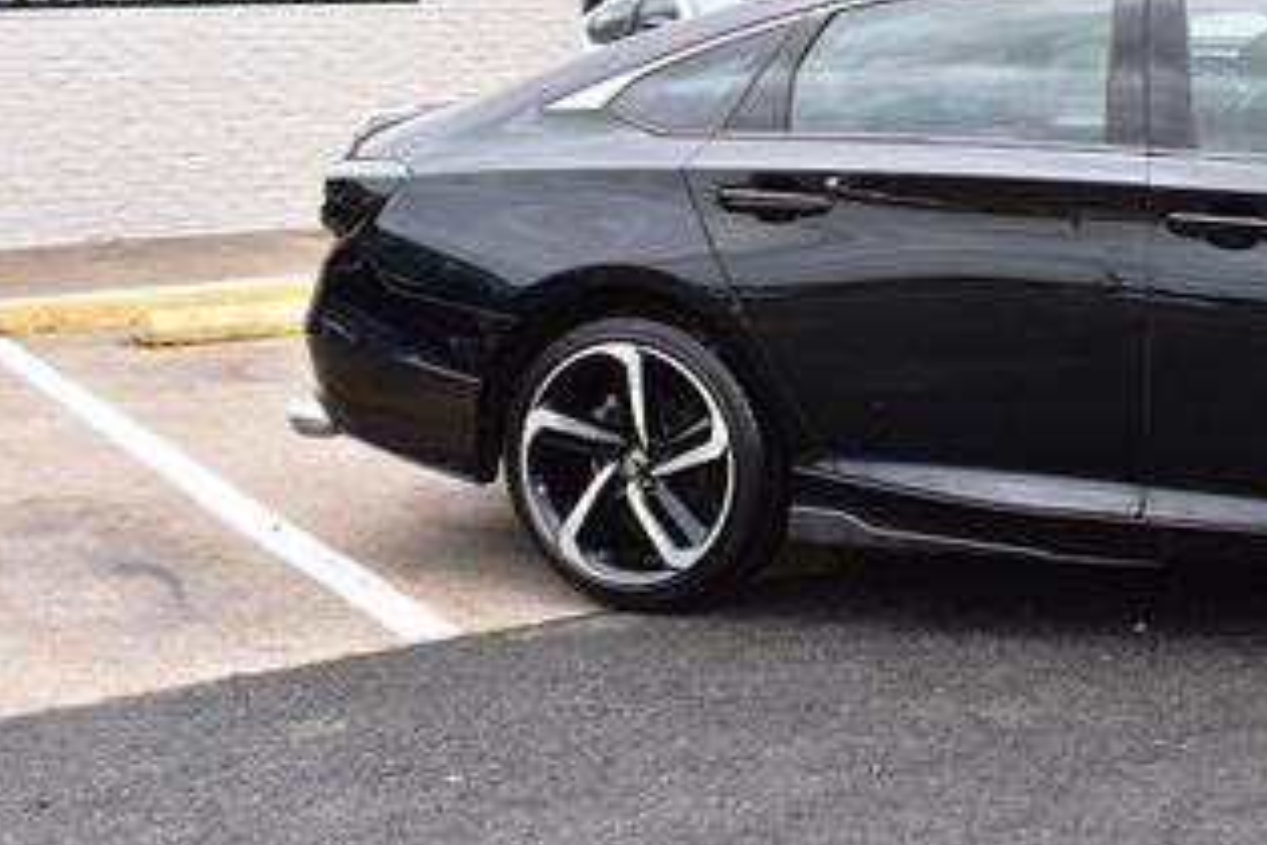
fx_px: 2147
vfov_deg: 22.2
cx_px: 1251
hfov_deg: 30.7
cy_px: 294
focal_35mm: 61
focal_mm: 20
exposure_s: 1/80
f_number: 8
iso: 400
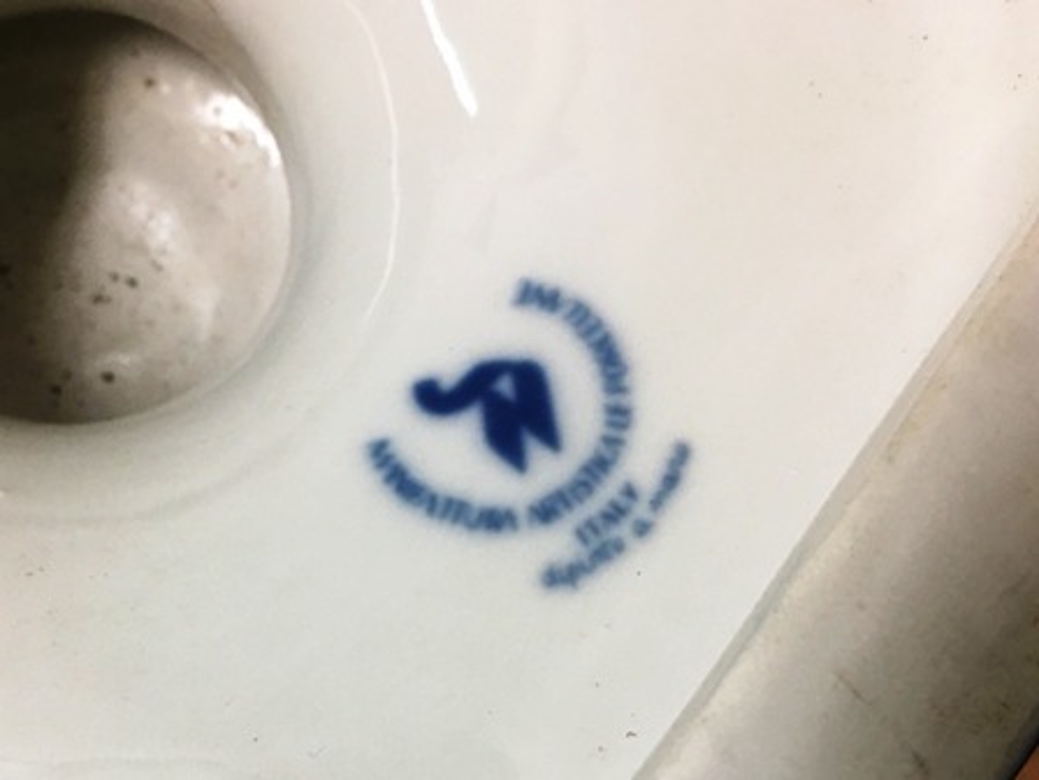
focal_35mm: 29
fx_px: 870
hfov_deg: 61.7
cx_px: 520
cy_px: 390
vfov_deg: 48.2
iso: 32
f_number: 2.2
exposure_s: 1/30
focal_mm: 4.15
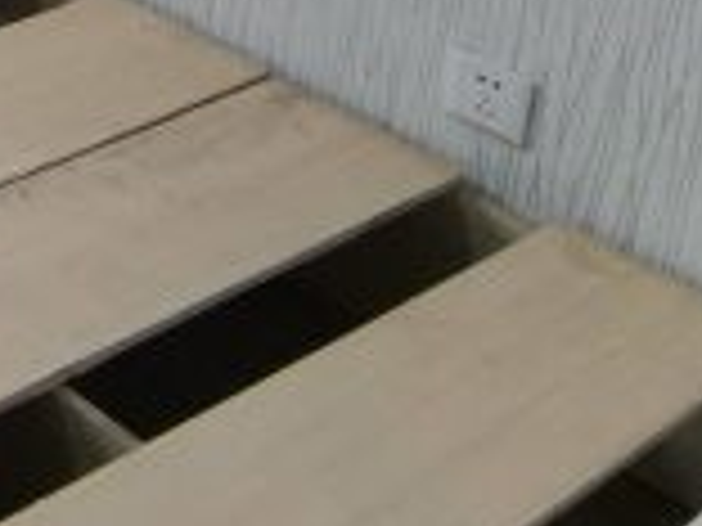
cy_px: -629
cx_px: -850
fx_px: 1764
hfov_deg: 15.6
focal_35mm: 87
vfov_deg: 13.6
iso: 160
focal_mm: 2.26
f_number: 2.2
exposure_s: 1/50
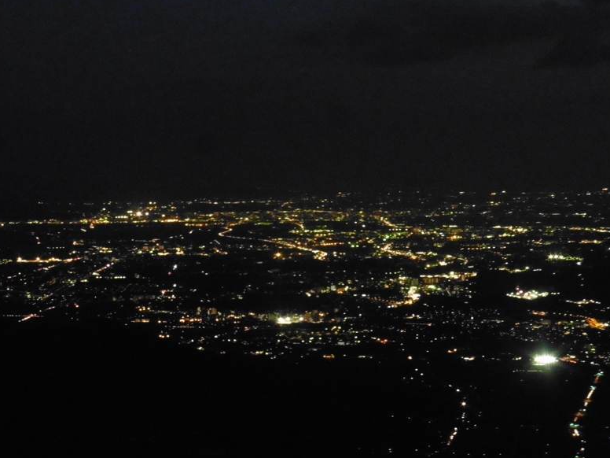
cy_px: 272
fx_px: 1745
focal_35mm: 99
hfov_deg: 19.8
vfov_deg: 14.9
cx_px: 306
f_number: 5
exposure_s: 1/4
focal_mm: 13.3
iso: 1600
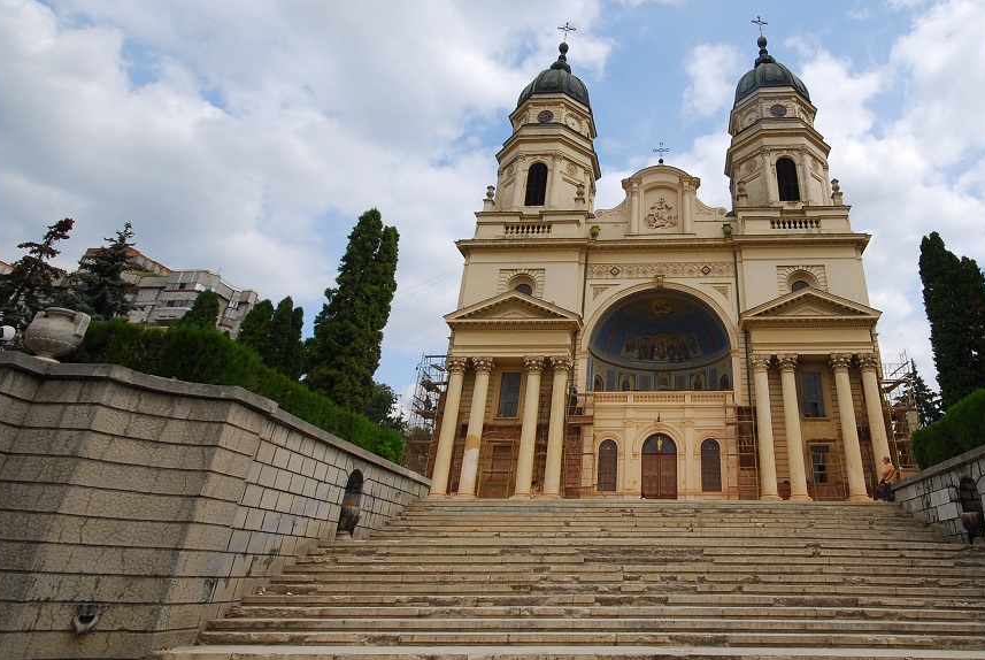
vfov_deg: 59.1
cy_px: 258
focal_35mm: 21
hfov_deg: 78.5
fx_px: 575
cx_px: 657
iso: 100
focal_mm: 10
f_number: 8
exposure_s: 1/250
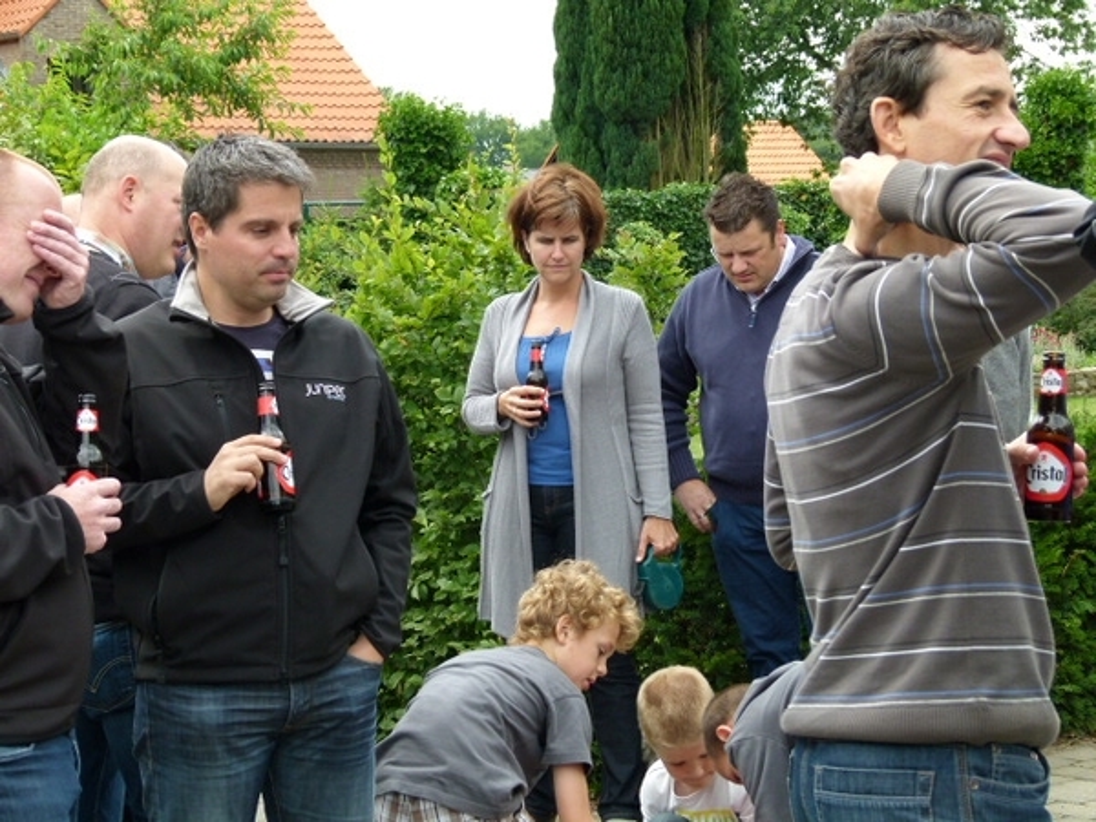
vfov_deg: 18.4
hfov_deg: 24.4
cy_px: 411
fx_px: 2533
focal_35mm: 80
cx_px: 548
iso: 100
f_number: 4
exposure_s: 1/160
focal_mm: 14.4
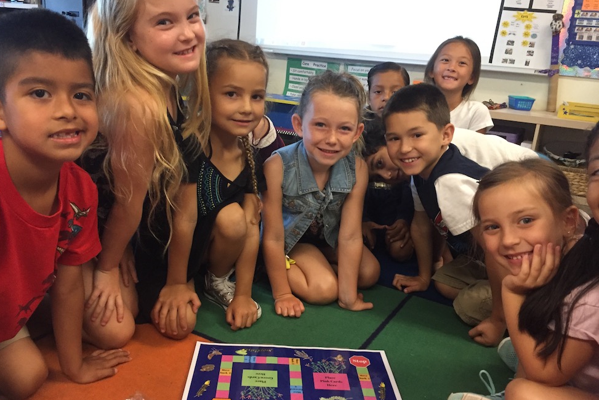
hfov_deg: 60.3
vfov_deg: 42.3
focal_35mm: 31
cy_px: 204
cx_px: 292
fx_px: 516
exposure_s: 1/20
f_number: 2.2
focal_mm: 4.15
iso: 250
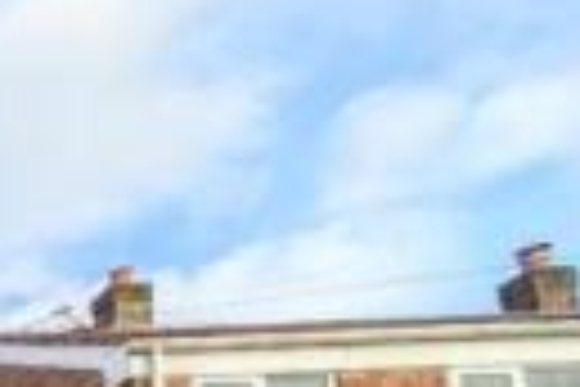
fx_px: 902
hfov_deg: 18.7
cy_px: 673
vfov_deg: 19.1
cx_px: -611
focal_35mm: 56
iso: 53
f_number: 1.7
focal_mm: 2.02
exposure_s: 1/1290
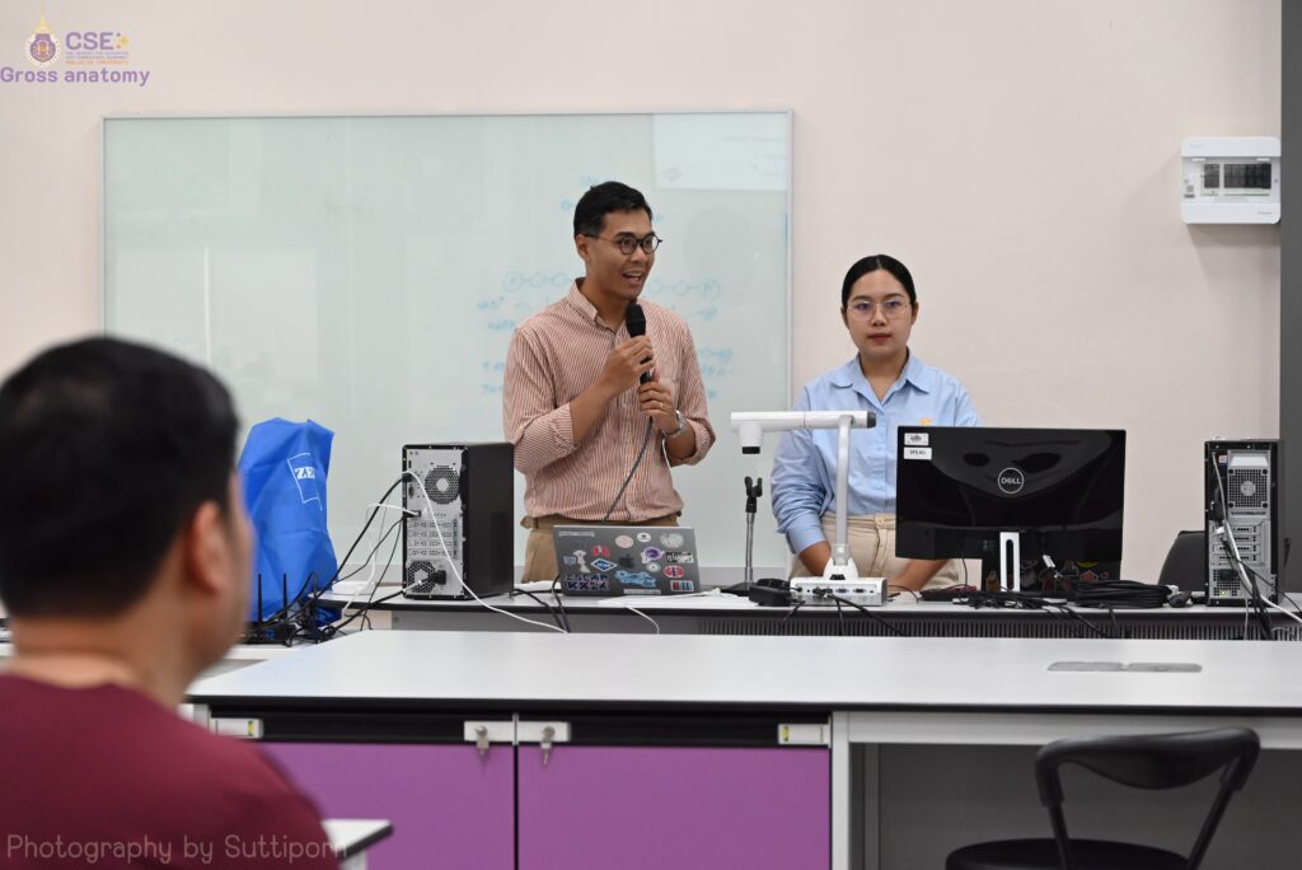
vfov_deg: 12.5
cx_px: 651
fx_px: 3980
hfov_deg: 18.6
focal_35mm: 110
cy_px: 435
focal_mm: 110
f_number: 6.3
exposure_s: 1/125
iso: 4000
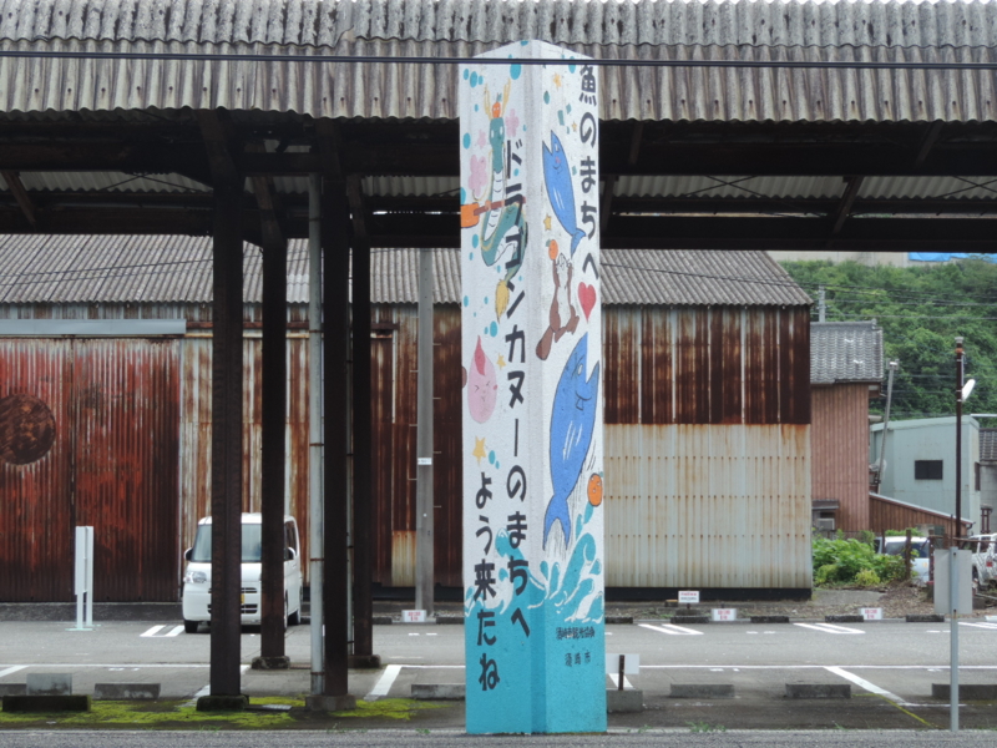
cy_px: 374
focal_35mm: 85
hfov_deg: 23.0
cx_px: 498
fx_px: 2448
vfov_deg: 17.4
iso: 80
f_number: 4
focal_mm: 15.1
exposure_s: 1/250
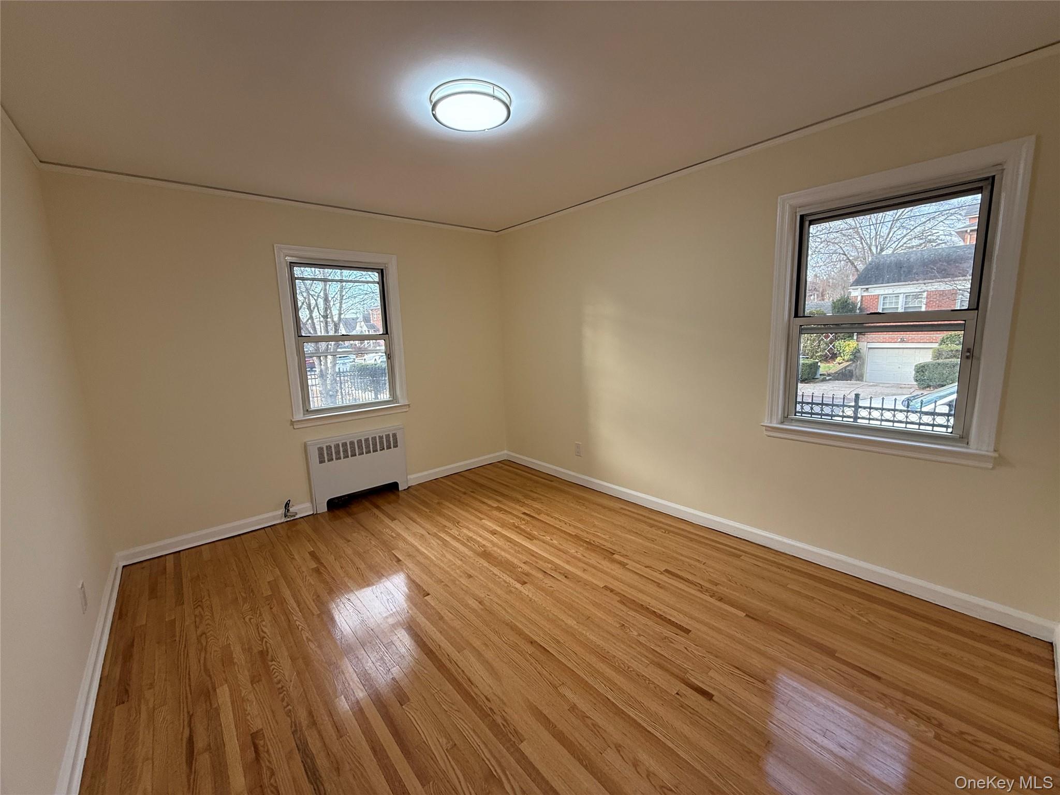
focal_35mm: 14
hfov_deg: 102.1
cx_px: 530
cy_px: 398
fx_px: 429
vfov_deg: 85.7
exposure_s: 1/99
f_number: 2.2
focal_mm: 2.22
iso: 100
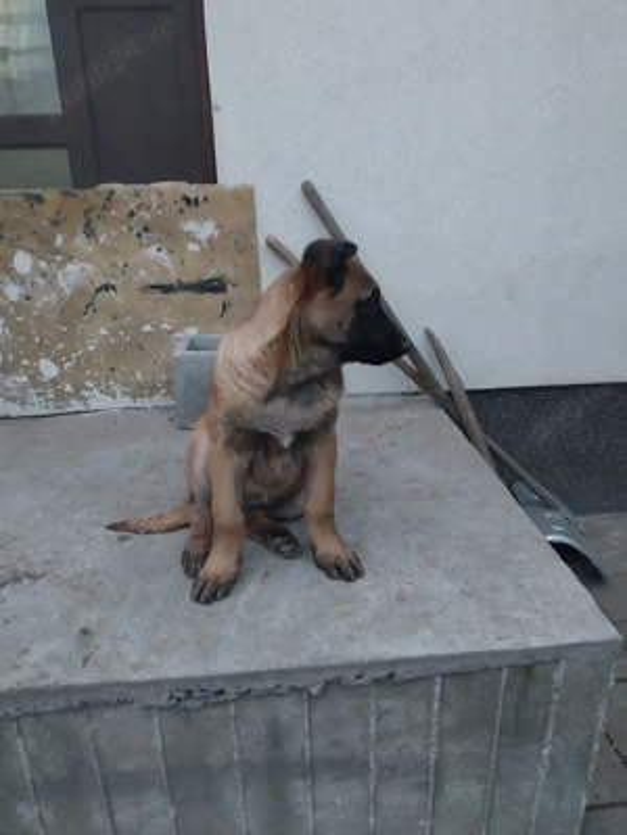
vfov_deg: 67.3
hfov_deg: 53.1
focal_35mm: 26
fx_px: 628
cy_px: 418
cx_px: 314
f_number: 1.8
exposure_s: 1/33
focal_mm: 4
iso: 400
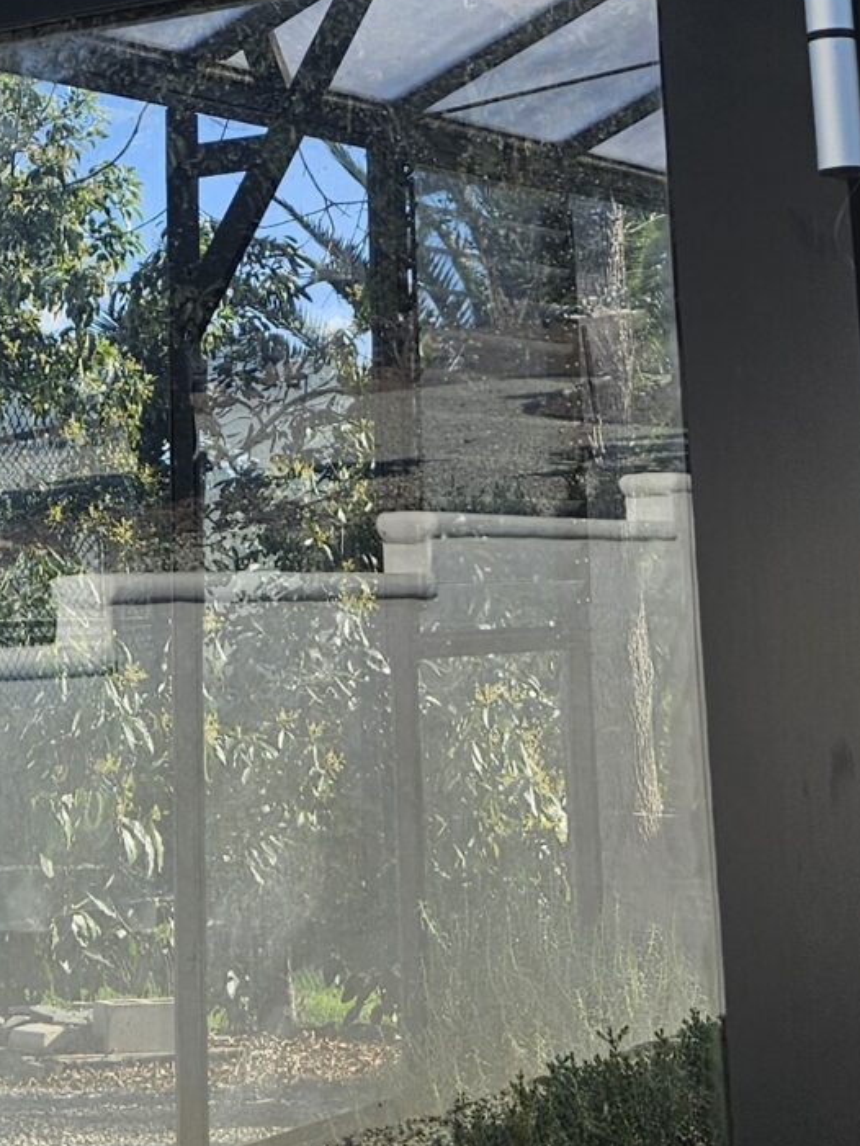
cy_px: -155
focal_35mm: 84
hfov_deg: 17.6
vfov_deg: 21.9
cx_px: 440
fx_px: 2782
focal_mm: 5.4
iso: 25
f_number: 1.8
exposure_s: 1/989
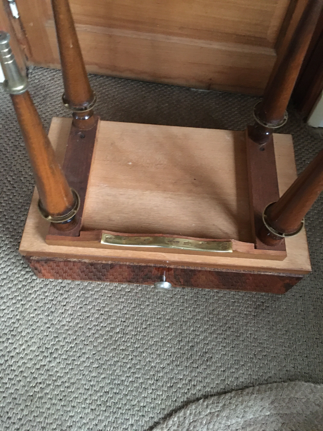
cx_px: 162
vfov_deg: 61.7
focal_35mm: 29
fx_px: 361
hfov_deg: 48.2
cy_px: 216
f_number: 2.2
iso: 500
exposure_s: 1/17
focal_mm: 4.15
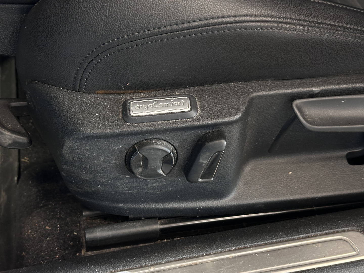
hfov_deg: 39.7
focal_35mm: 48
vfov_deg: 30.3
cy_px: 136
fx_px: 505
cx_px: 182
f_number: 1.78
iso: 200
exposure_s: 1/33
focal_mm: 6.86
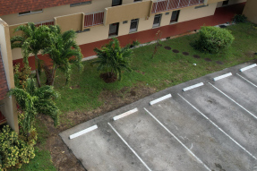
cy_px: 59
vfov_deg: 33.9
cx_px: 53
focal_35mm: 39
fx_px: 278
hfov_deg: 47.1
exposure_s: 1/800
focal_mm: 8.38
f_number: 2.8
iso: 100
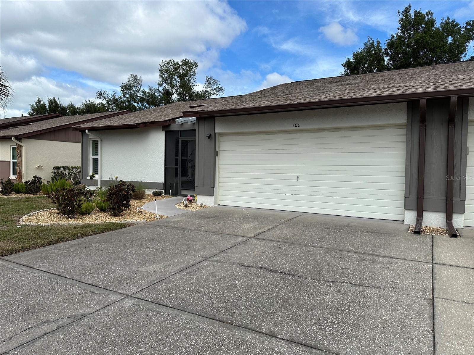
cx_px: 237
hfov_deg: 71.6
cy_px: 178
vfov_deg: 56.8
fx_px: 329
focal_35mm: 24
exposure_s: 1/5525
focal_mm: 6.86
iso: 80
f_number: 1.78
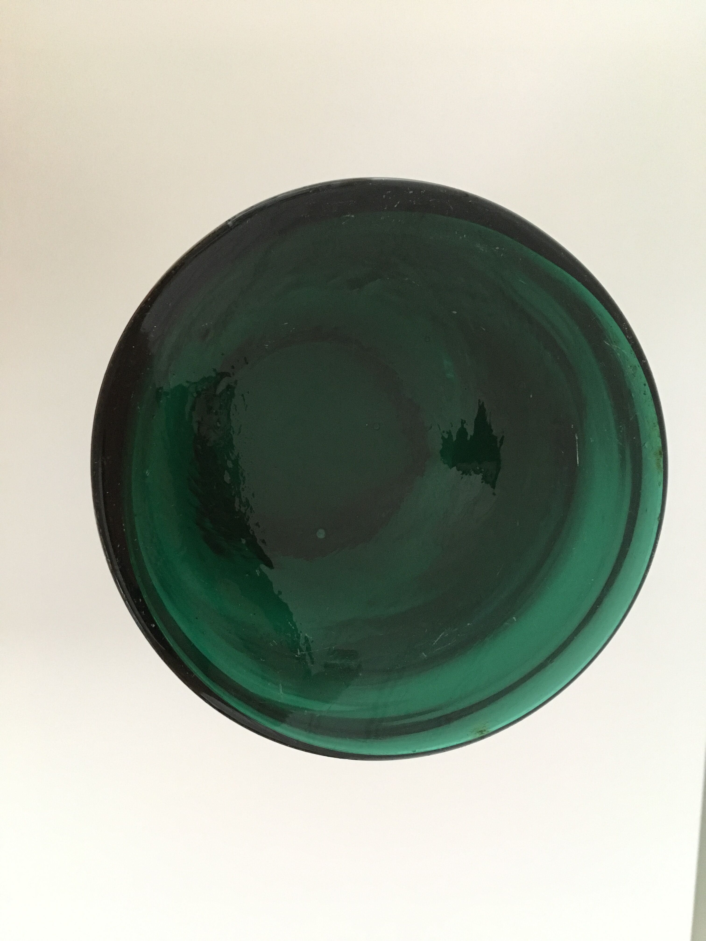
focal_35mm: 29
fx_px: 789
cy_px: 470
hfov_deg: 48.2
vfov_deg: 61.7
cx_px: 353
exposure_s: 1/15
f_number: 2.2
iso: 250
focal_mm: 4.15
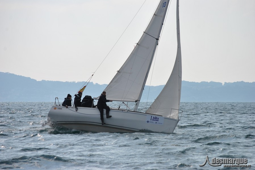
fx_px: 1435
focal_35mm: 202
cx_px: 128
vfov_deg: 6.8
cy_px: 85
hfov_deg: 10.2
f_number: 7.1
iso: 100
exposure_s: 1/800
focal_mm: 135
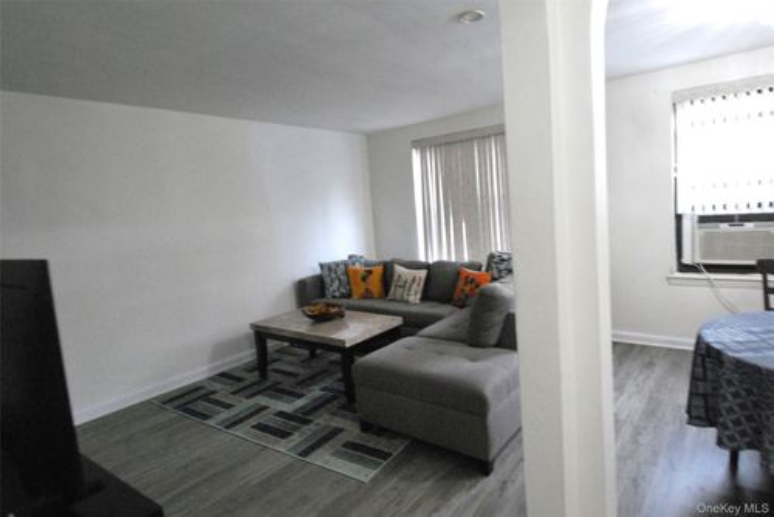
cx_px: 387
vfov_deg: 72.1
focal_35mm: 16
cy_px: 258
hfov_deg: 94.9
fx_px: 355
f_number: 6.3
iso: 1600
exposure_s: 1/30
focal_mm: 11
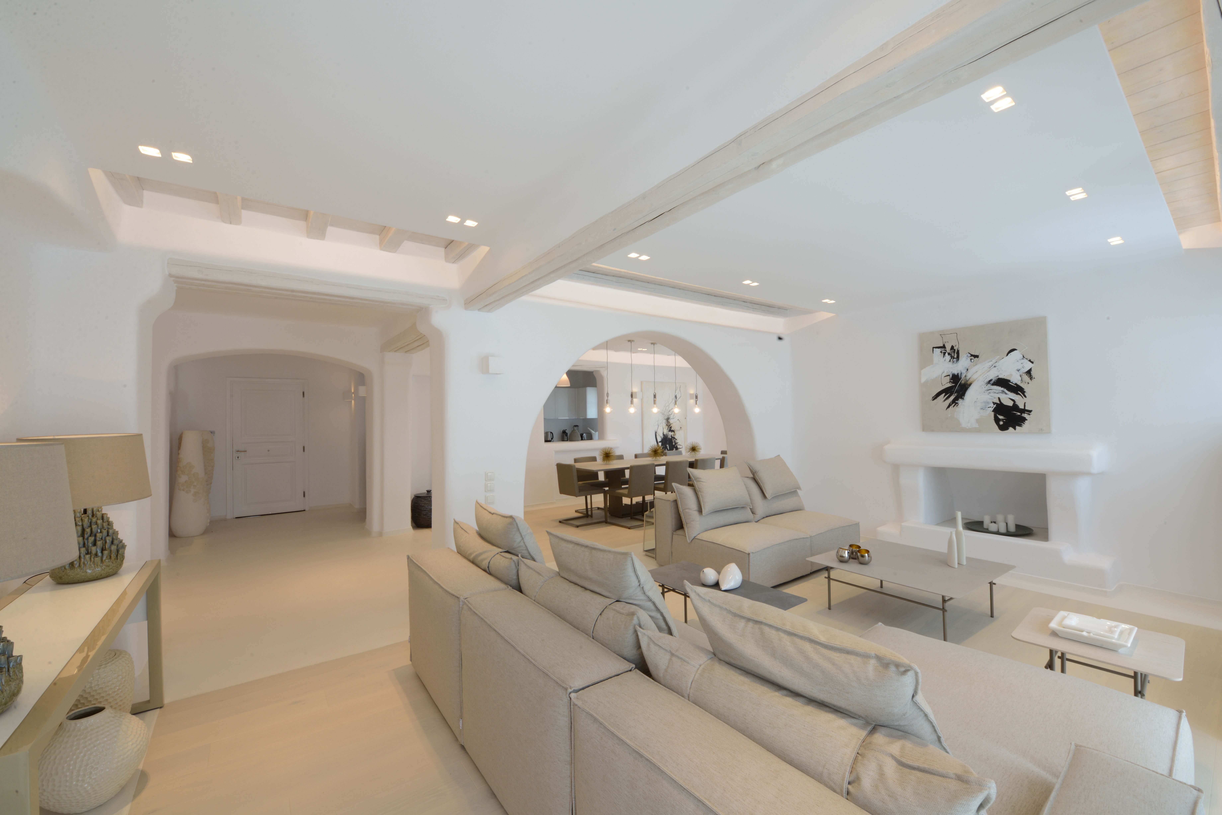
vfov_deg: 81.2
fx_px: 475
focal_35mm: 14
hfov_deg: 104.2
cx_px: 611
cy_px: 408
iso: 100
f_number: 22
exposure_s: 1/1.3
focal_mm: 14
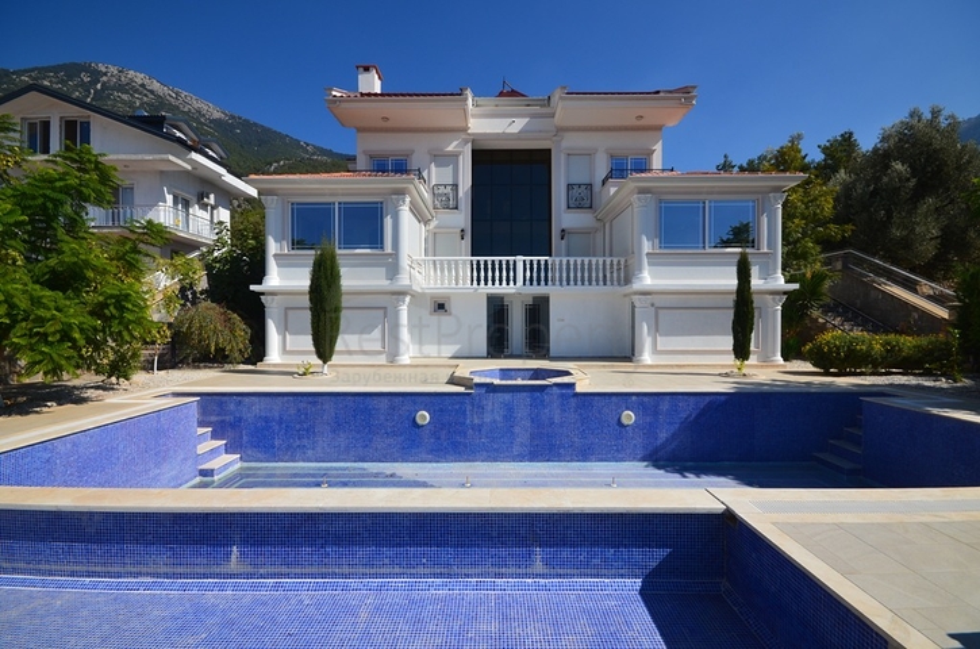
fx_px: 407
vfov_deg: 77.1
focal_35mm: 15
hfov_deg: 100.5
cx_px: 490
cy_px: 324
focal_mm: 10
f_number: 11
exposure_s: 1/400
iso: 200
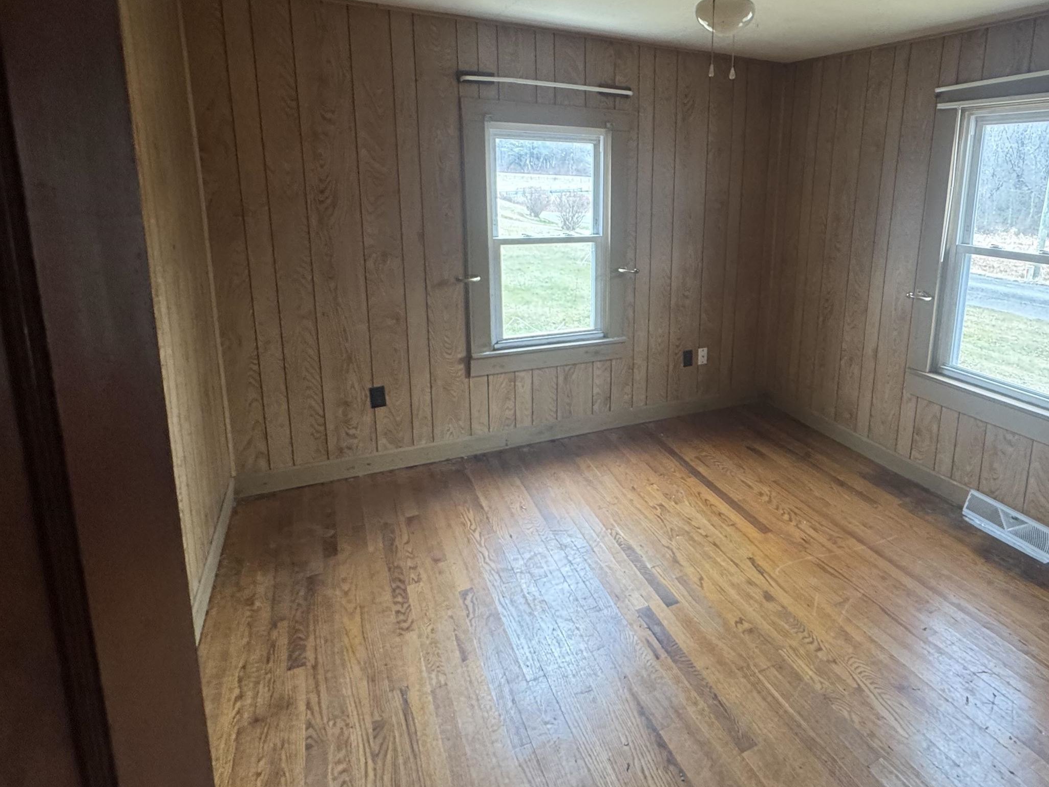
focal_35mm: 21
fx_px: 636
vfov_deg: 62.7
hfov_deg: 77.0
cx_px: 680
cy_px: 300
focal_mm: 2.22
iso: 320
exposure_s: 1/62
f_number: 2.2
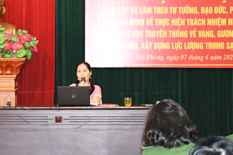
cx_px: 22
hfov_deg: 14.9
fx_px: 880
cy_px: 68
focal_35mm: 136
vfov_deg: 10.1
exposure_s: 1/200
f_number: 4.5
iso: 2500
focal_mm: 26
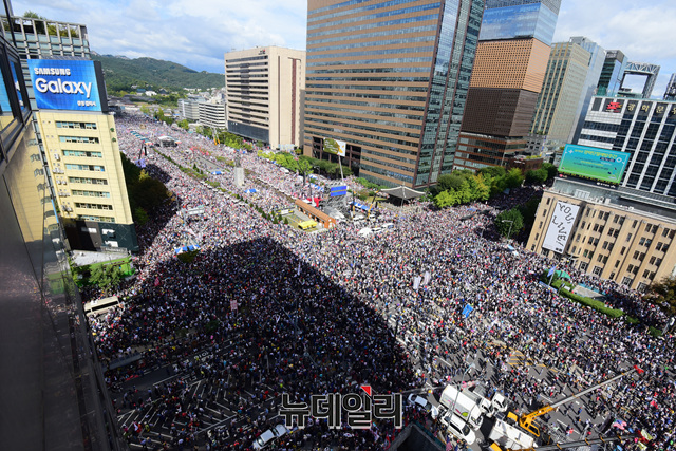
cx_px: 338
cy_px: 226
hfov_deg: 96.7
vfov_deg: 73.8
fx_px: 300
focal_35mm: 16
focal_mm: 16
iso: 500
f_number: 16
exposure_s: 1/250
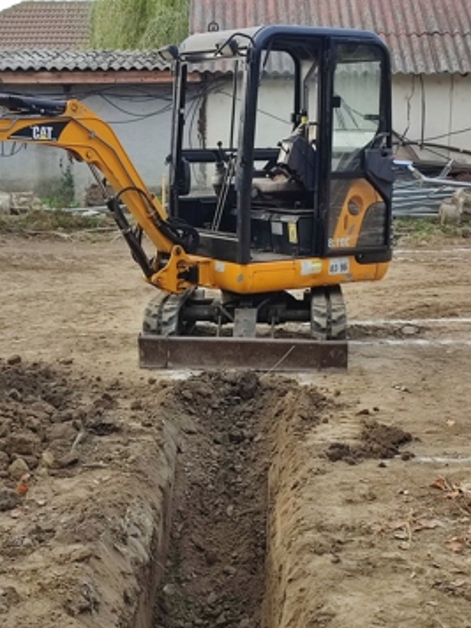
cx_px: 213
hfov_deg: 51.3
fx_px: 490
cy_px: 349
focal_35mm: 27
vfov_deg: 65.1
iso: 50
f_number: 1.89
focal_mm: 5.89
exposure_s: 1/218
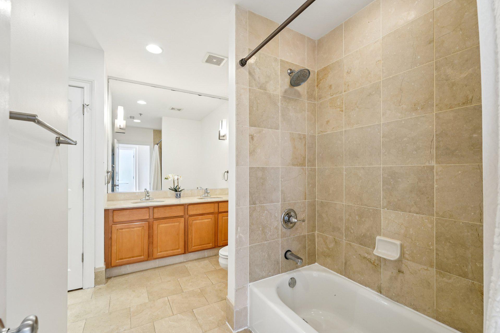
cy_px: 178
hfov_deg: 100.4
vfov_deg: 77.2
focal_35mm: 15
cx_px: 255
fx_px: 208
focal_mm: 14
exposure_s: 1/30
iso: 500
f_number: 8
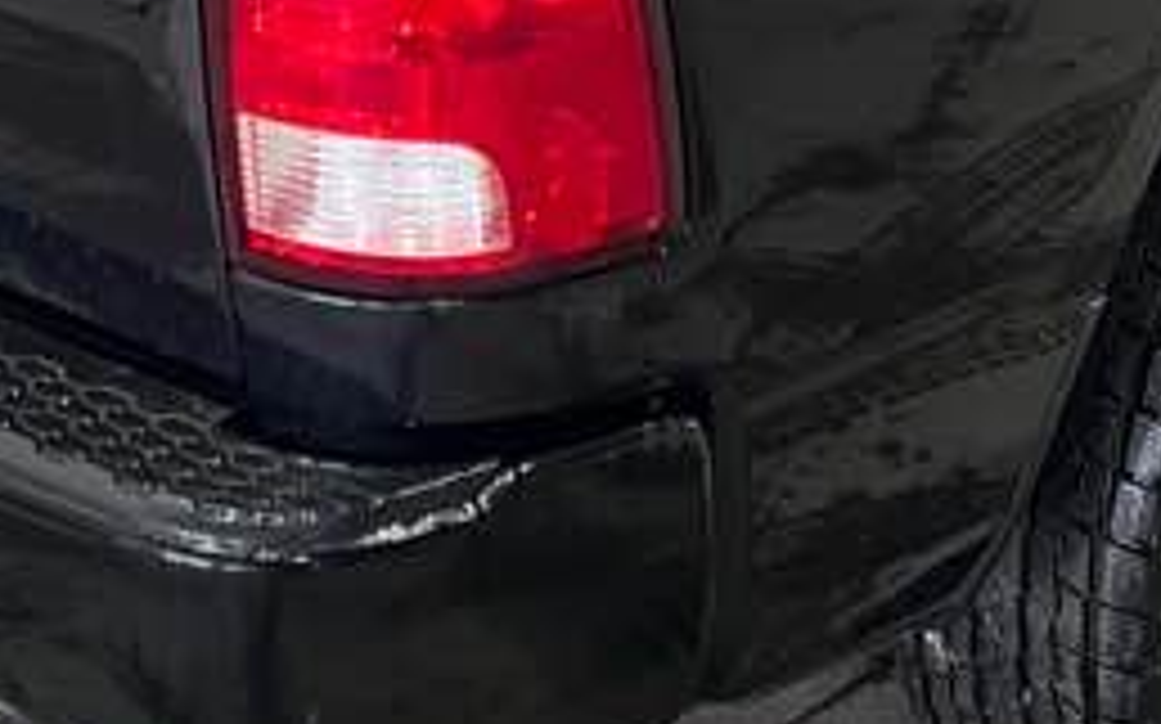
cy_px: 47
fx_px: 3131
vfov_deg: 13.1
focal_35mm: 99
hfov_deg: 20.9
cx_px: 819
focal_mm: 5.7
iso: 160
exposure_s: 1/60
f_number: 1.5
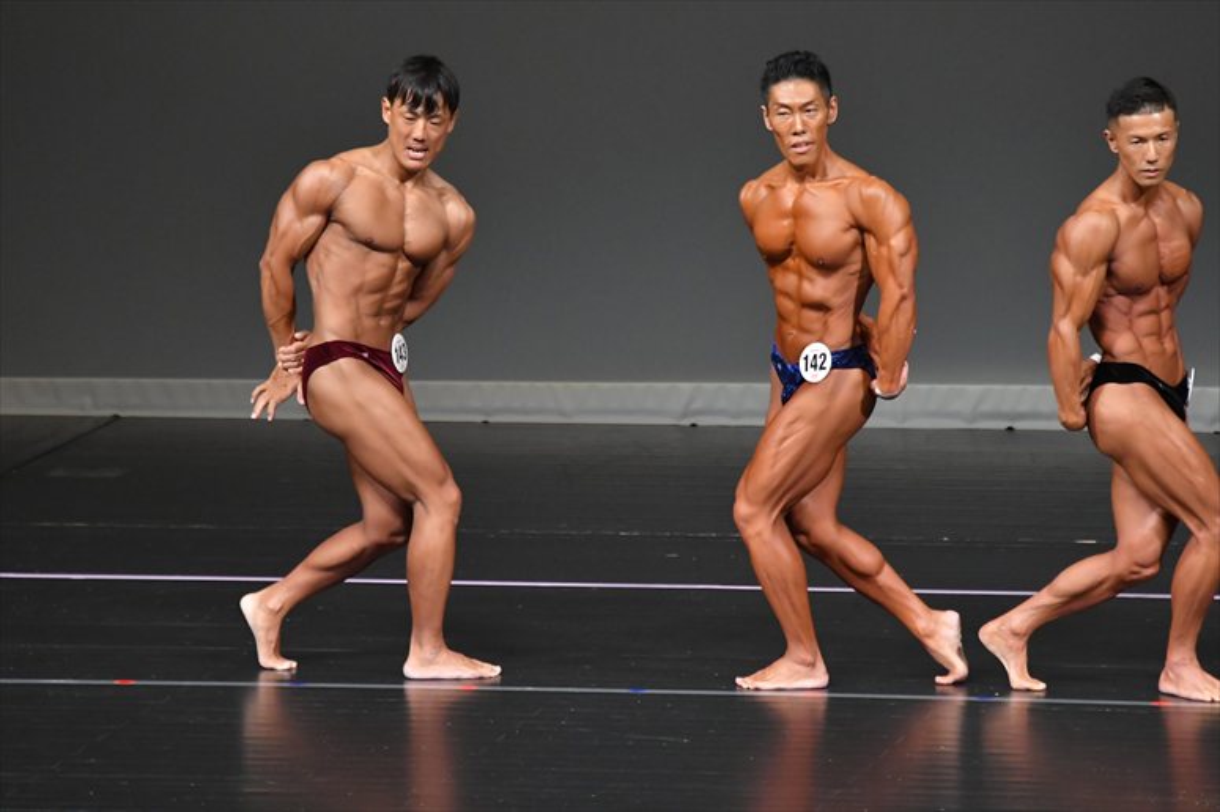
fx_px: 11686
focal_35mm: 345
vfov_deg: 4.0
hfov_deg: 6.0
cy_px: 406
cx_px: 610
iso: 4000
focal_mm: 230
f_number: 5.6
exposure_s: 1/400
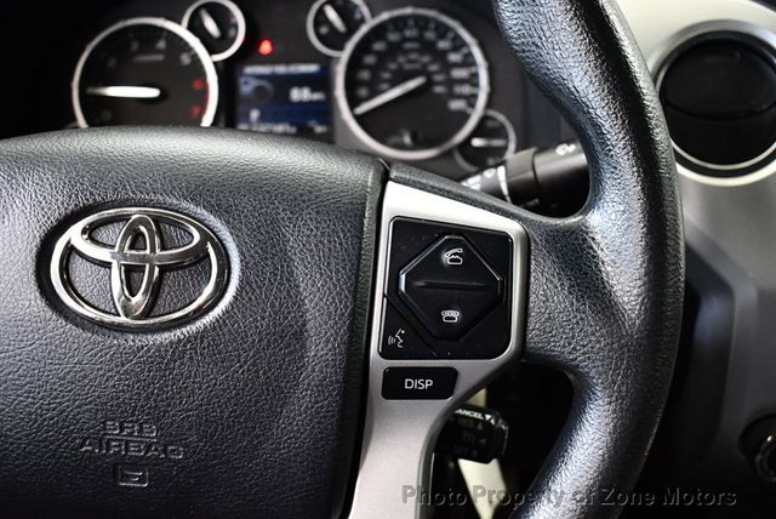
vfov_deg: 33.5
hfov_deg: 48.4
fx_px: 863
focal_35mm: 40
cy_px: 260
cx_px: 388
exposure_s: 1/80
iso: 3200
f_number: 3.5
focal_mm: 20
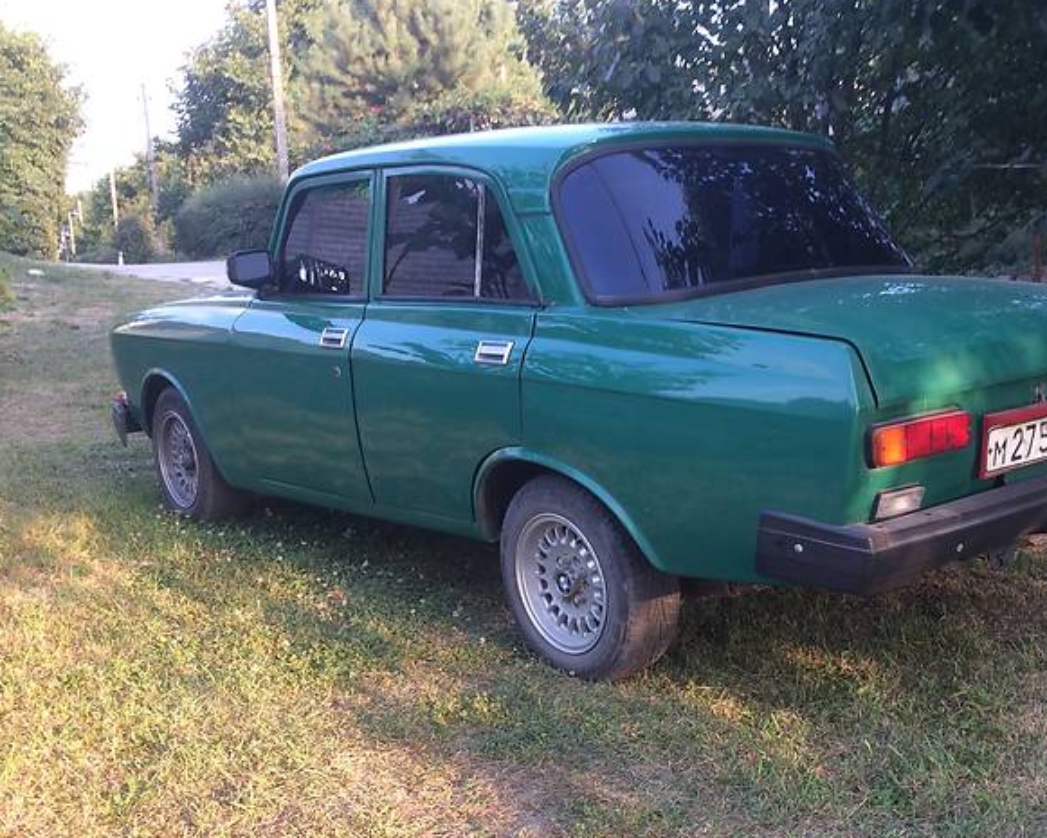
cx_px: 670
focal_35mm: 39
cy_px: 515
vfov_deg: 38.0
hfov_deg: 46.3
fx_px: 1209
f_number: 2.2
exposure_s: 1/104
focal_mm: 4.2
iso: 32
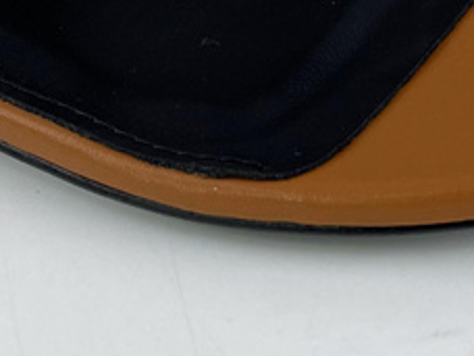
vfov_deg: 10.3
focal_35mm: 137
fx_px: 1876
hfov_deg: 14.3
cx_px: 405
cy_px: -254
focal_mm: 4.2
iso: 32
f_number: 1.6
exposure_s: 1/214
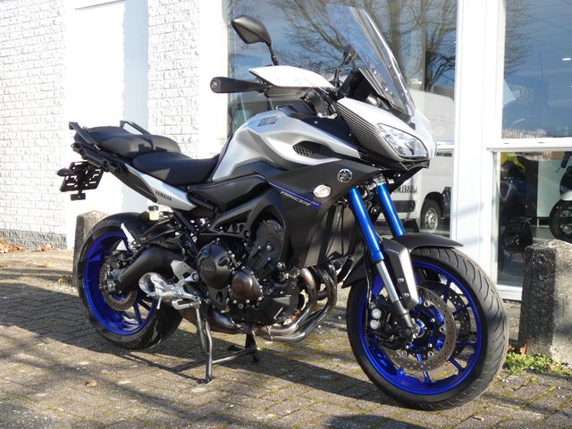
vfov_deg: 30.3
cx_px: 286
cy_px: 214
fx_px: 793
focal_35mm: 48
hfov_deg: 39.7
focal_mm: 8.6
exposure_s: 1/160
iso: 80
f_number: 3.8
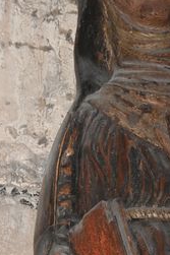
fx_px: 2773
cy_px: 191
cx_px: 182
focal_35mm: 391
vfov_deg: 5.3
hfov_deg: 3.5
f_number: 11
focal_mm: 140
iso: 500
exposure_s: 1/60
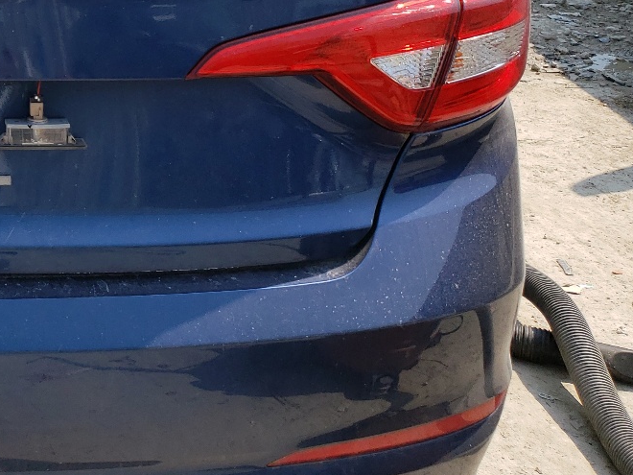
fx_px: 1152
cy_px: 21
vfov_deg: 22.5
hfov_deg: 27.9
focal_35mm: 63
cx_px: -74
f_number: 1.5
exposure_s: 1/2500
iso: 50
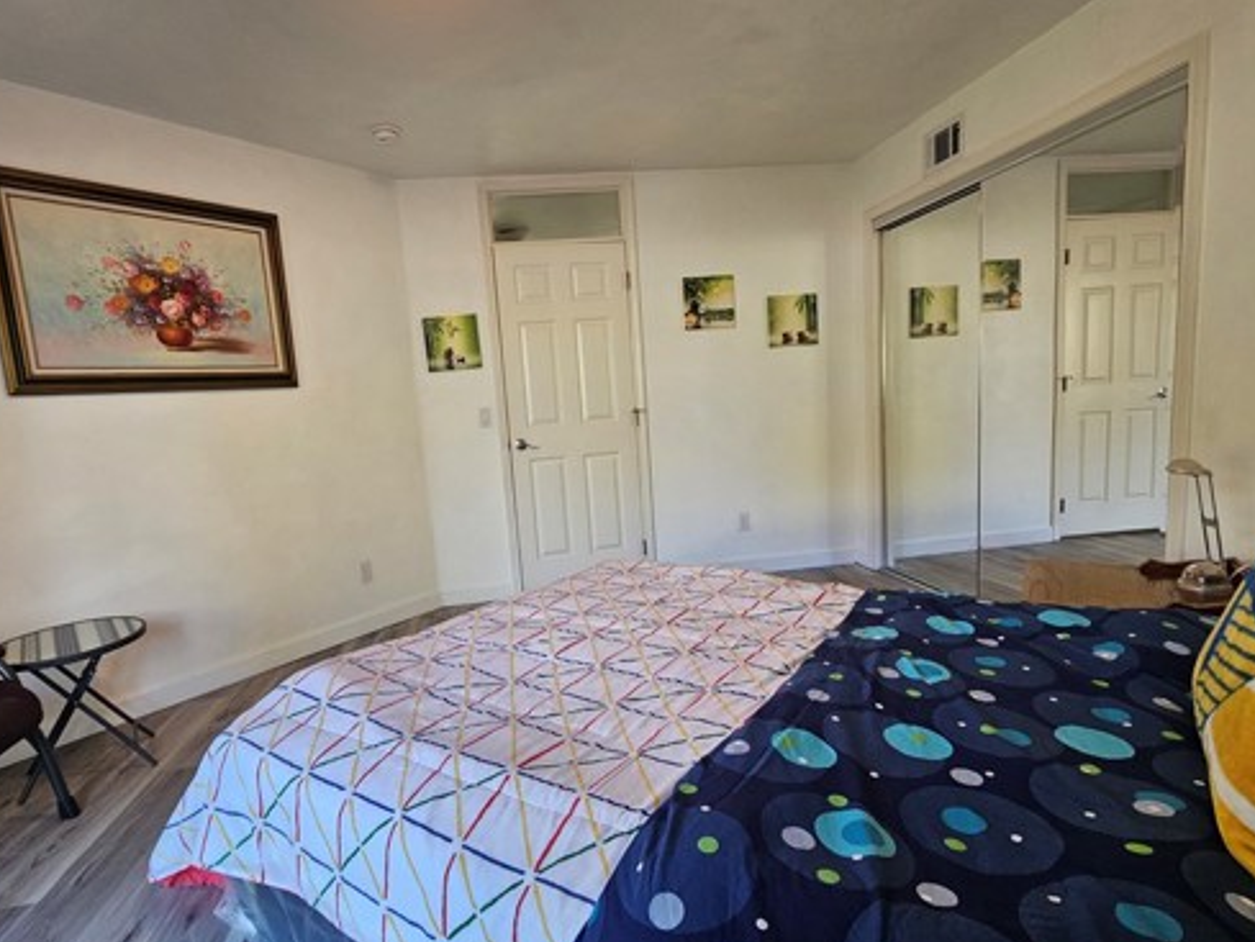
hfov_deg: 90.8
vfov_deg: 74.7
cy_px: 488
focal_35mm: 17
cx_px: 577
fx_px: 616
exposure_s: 1/60
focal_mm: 2.2
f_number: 2.2
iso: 160
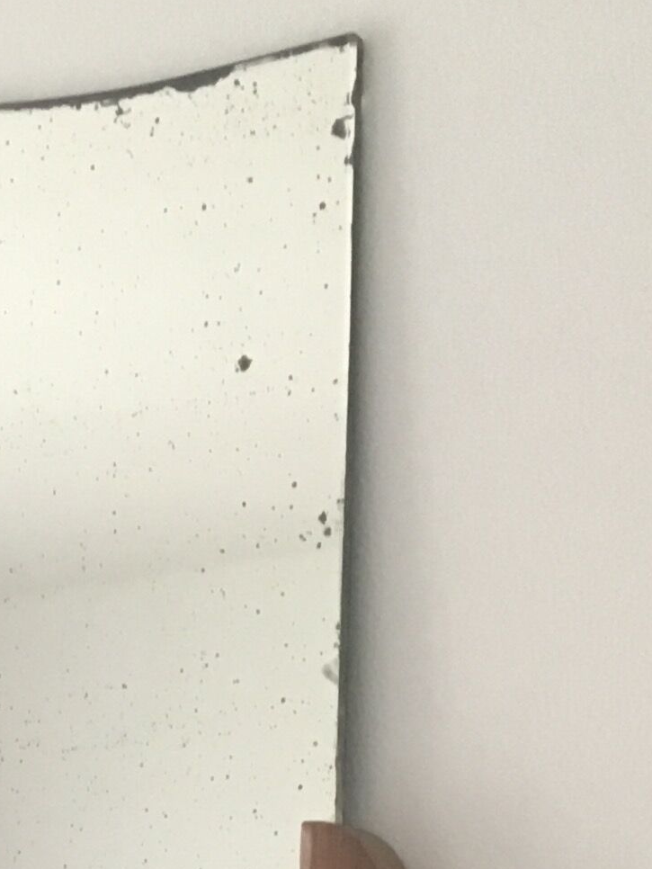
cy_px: 1492
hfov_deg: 11.7
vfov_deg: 14.6
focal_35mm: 121
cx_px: -333
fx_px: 3037
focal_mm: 4.15
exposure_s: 1/33
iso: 200
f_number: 2.2
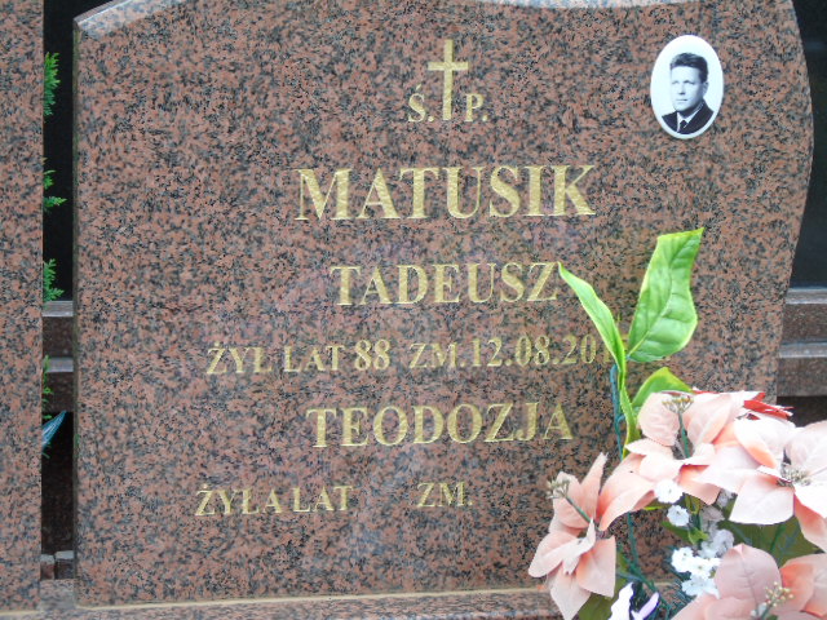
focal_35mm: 124
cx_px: 414
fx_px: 2962
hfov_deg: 15.9
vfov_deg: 12.0
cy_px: 310
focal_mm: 22
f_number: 4.6
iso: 80
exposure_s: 1/80
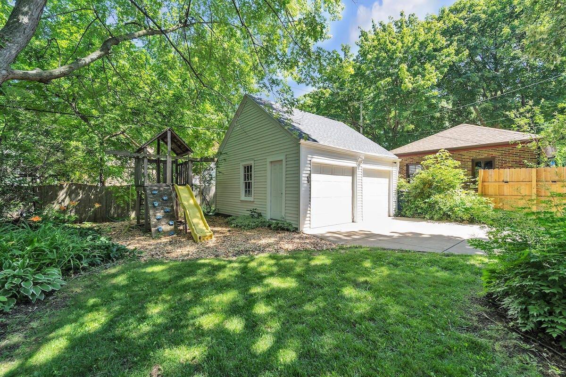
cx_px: 283
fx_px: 220
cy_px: 188
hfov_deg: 104.3
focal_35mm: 14
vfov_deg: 81.2
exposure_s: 1/15
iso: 100
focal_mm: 14
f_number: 9
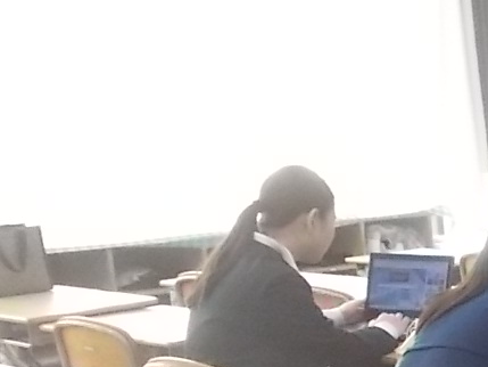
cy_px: 490
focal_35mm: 97
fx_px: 1368
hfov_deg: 17.0
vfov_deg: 14.5
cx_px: 855
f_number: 3.2
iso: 500
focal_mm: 4.6
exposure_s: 1/125
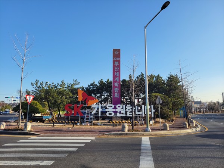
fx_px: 155
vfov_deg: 56.8
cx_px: 112
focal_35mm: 24
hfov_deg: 71.6
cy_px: 84
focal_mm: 5.23
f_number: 1.8
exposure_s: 1/986
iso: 25
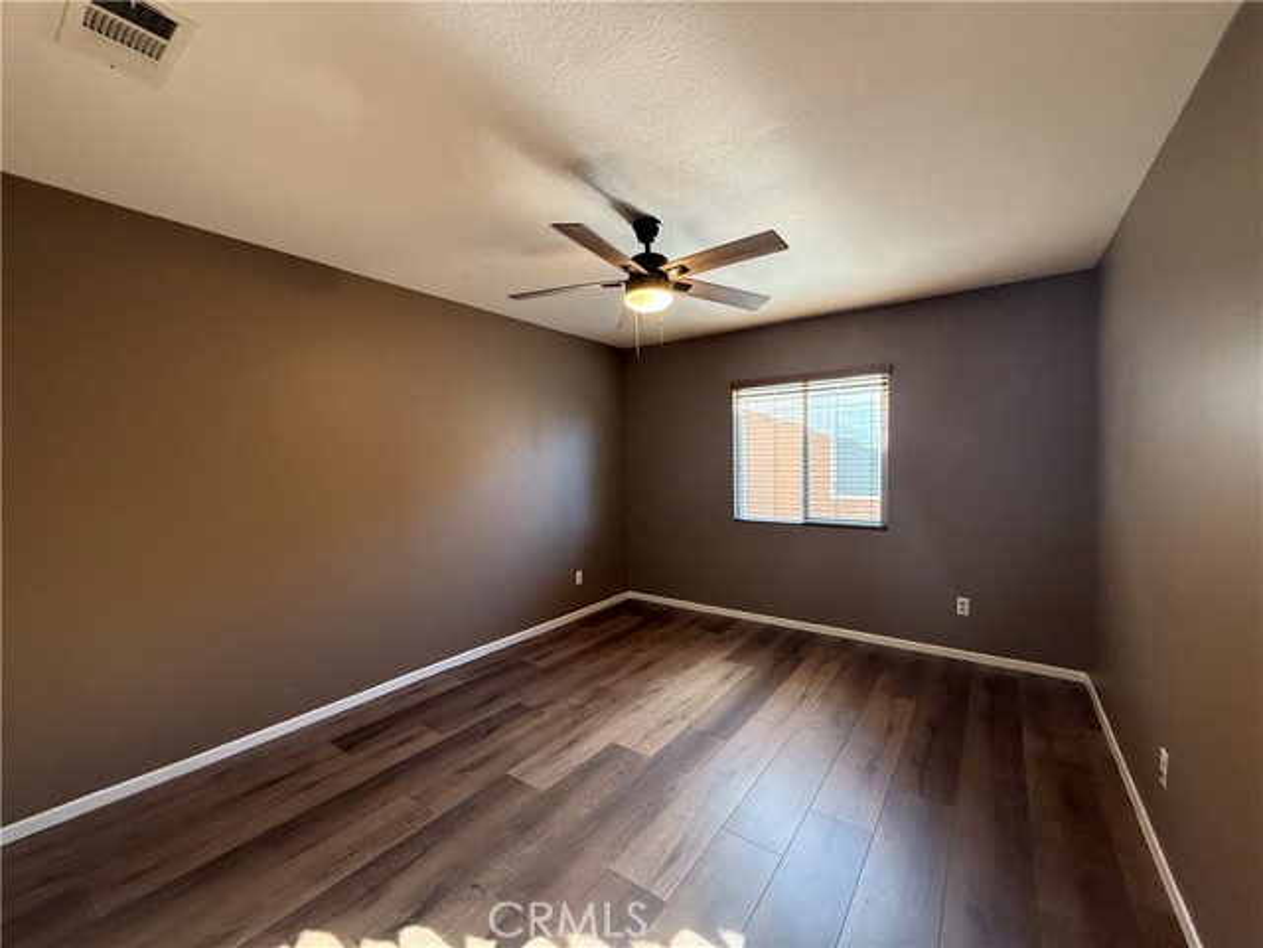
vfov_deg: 85.7
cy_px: 474
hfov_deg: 102.1
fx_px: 511
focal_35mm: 14
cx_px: 632
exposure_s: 1/120
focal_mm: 2.22
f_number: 2.2
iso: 500
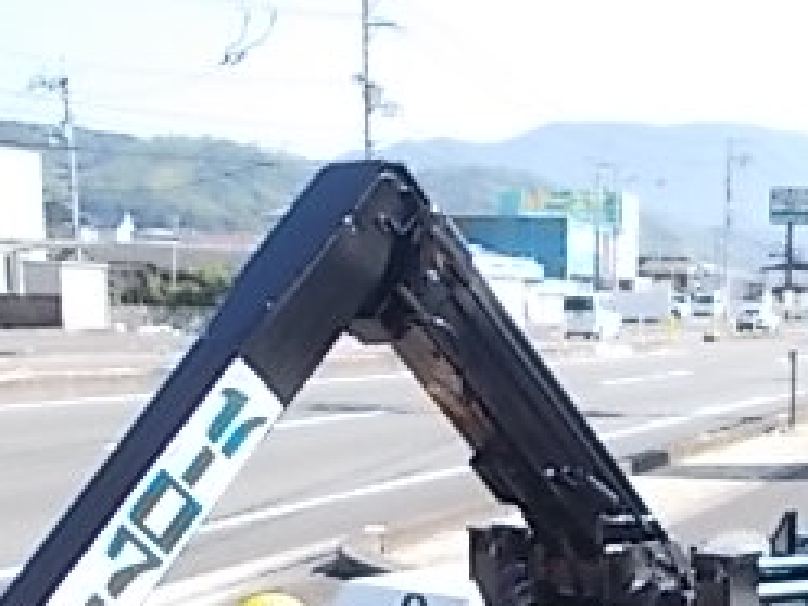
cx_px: 668
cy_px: 626
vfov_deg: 21.1
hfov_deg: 28.2
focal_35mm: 67
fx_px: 1564
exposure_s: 1/320
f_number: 3.2
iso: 80
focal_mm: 4.6
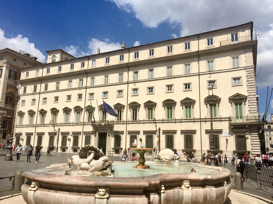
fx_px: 229
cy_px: 102
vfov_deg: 48.2
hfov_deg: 61.7
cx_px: 136
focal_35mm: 29
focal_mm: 4.2
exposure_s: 1/4950
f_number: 2.2
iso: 32
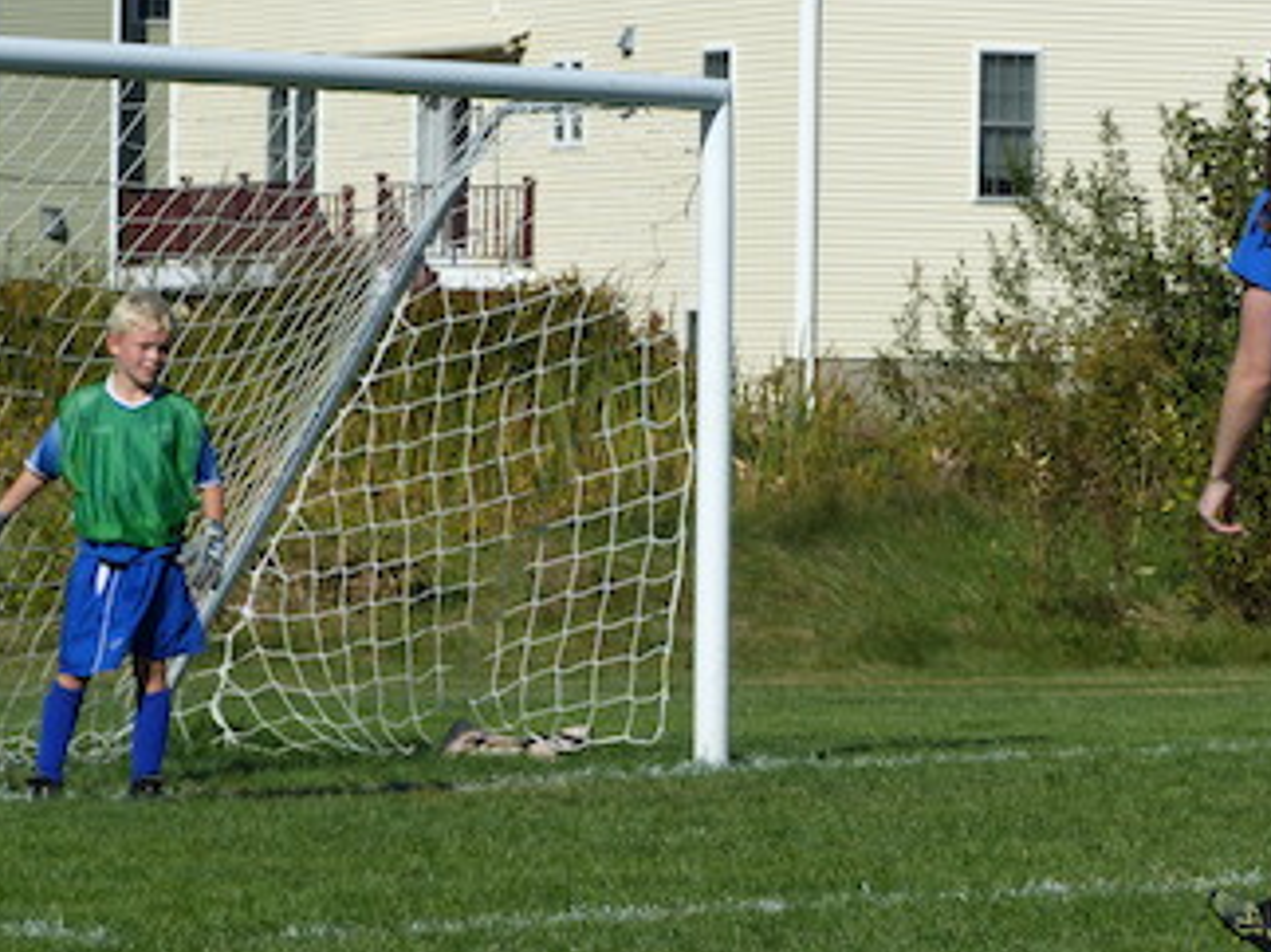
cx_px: 651
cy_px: 606
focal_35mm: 264
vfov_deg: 5.6
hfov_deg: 7.5
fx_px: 9690
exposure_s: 1/2000
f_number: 4
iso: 100
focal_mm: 28.7
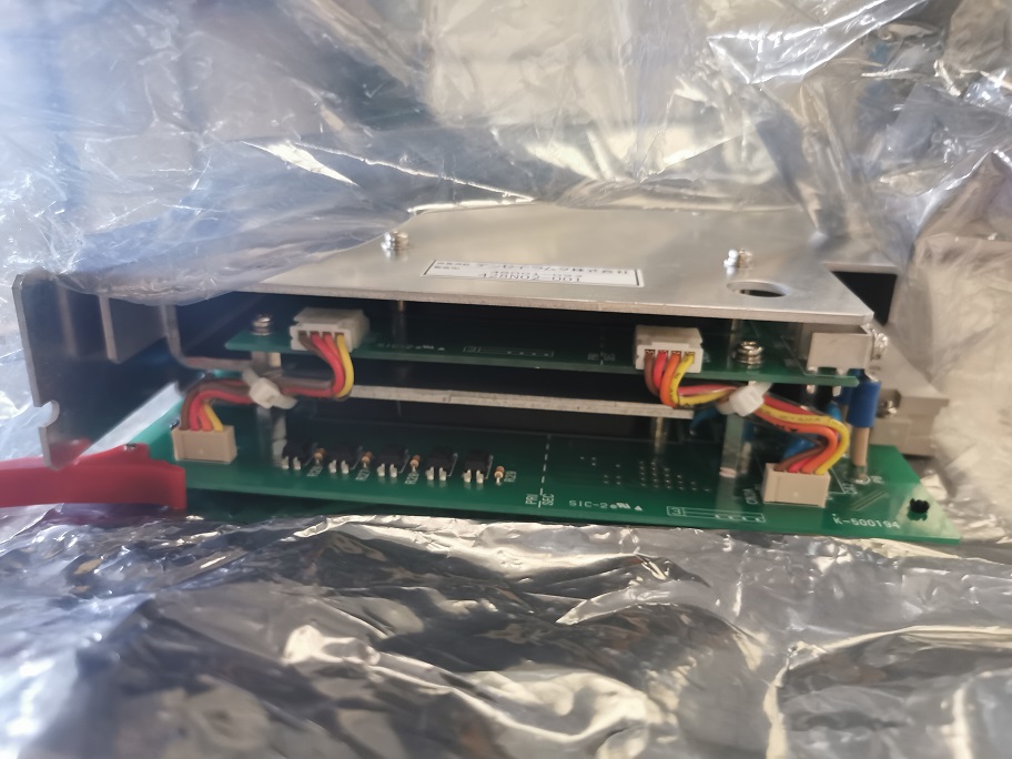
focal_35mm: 27
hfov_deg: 65.3
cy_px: 380
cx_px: 506
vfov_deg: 51.4
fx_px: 789
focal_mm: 5.58
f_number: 1.8
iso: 400
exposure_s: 1/33.3
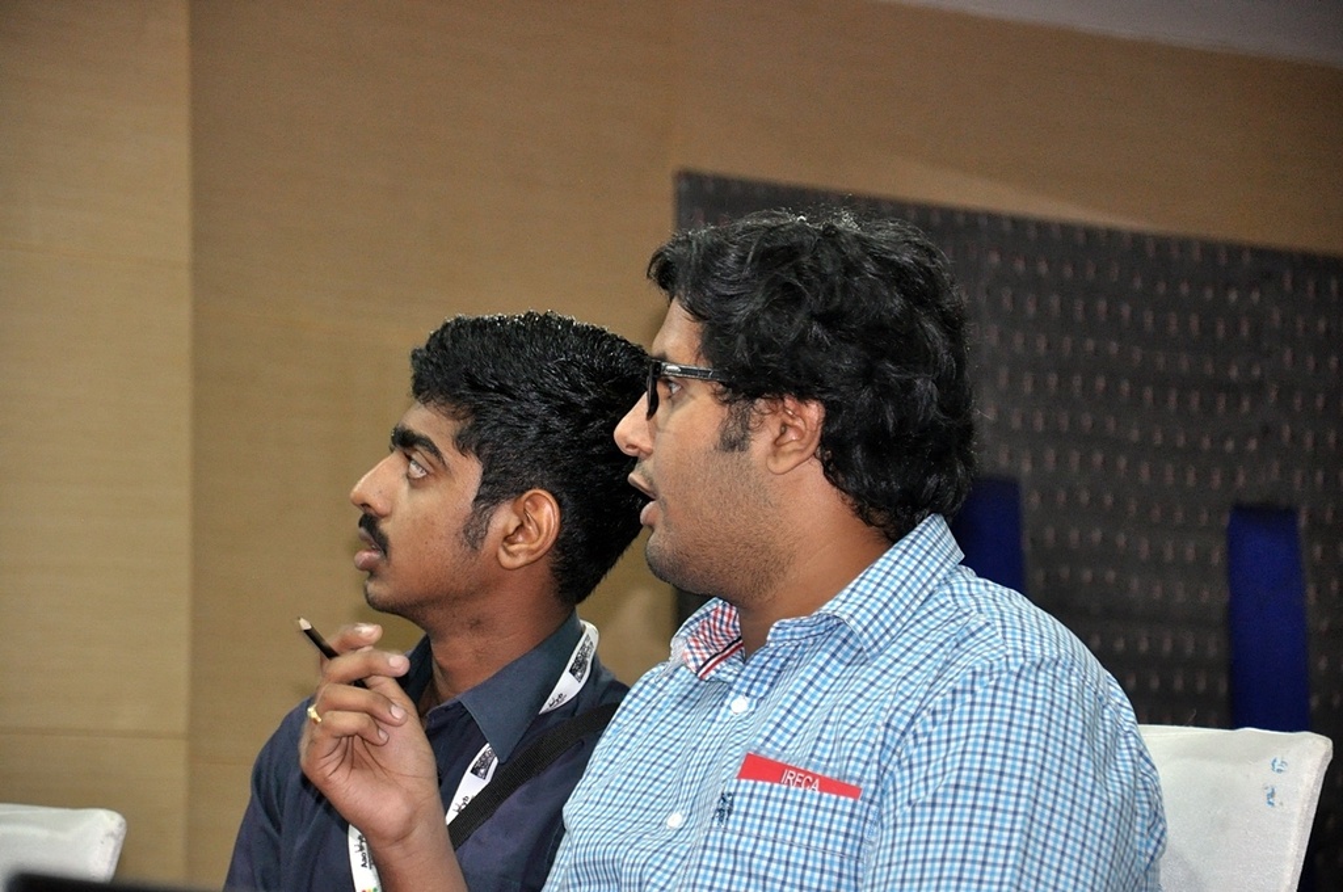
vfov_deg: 8.7
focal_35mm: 158
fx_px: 5868
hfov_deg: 13.1
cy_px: 446
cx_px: 672
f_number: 5.6
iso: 1250
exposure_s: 1/30
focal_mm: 105
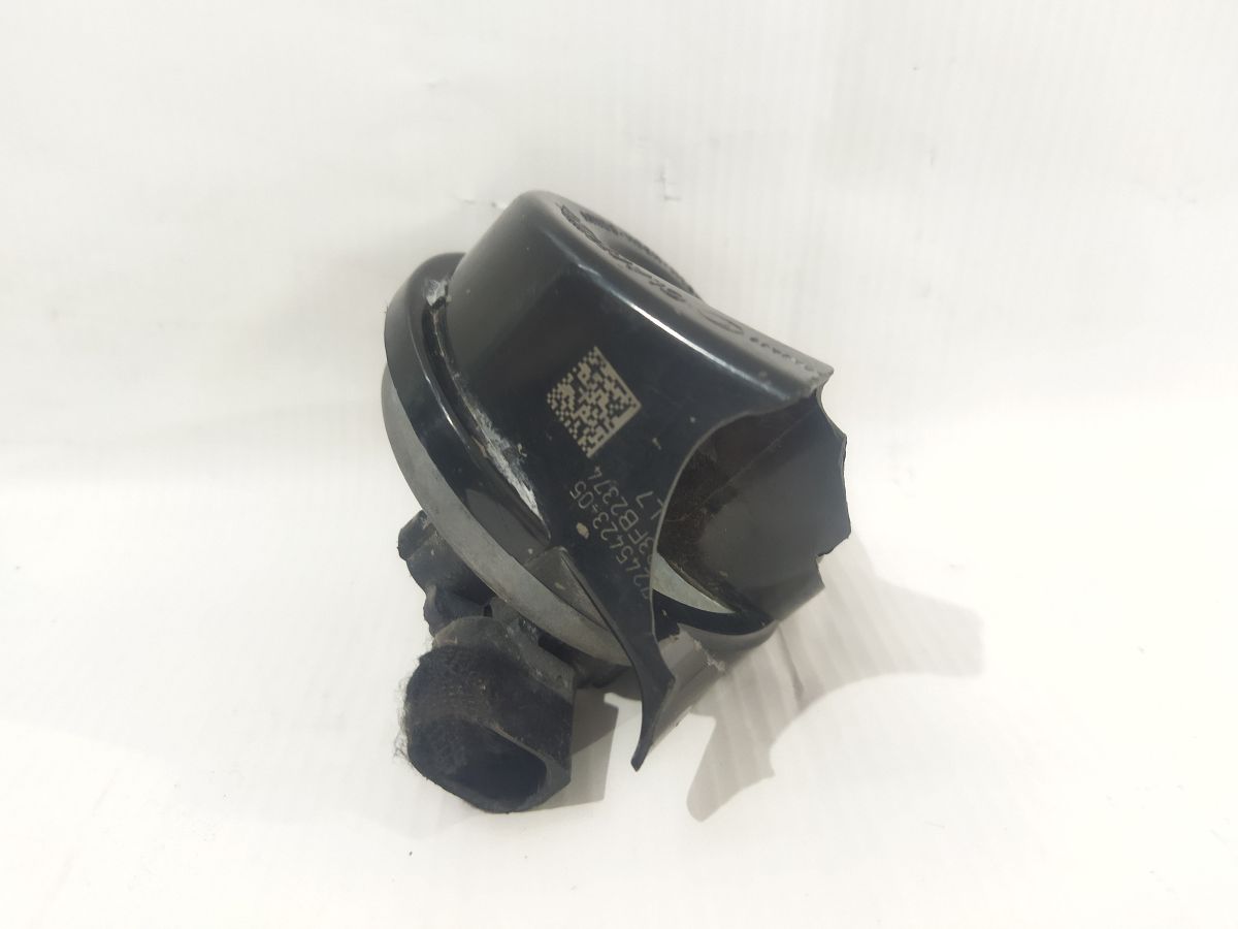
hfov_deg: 65.3
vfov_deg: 51.4
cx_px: 619
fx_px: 966
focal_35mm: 27
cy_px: 464
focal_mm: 4.71
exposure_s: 1/50
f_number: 1.79
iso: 325
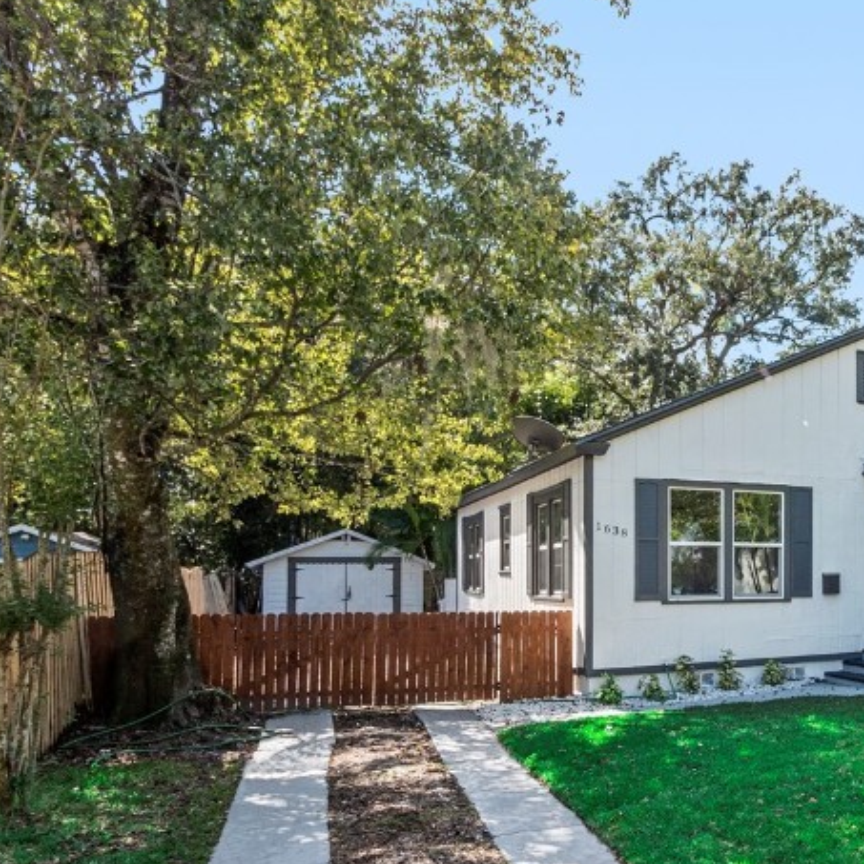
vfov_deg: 57.3
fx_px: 791
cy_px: 429
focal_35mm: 28
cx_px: 885
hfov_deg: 46.7
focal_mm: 7
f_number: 6.3
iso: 200
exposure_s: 1/320
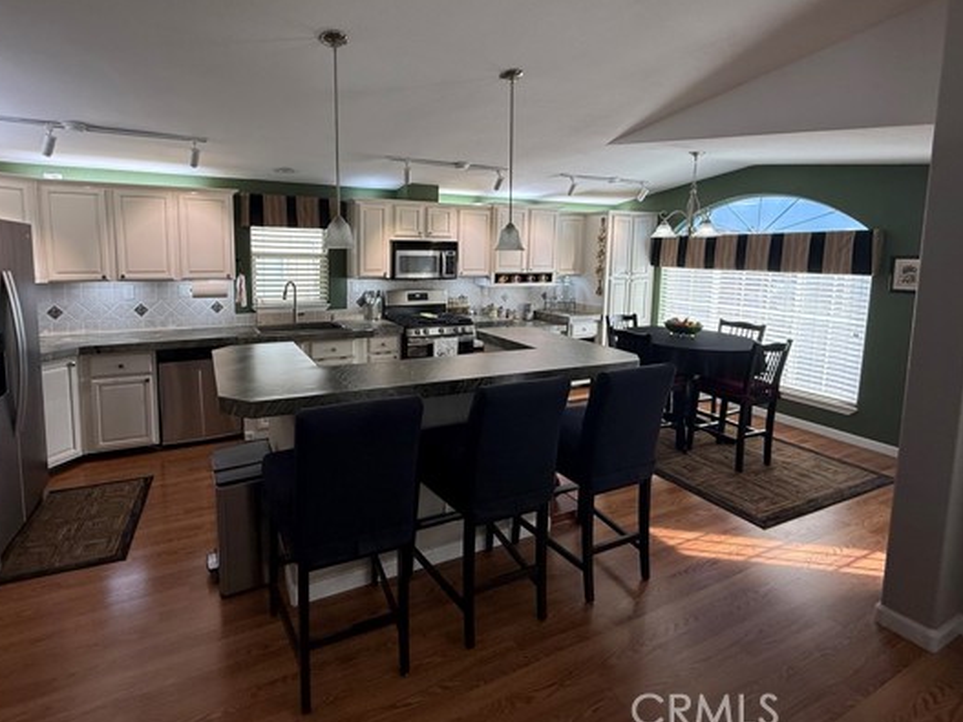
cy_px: 298
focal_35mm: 17
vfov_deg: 74.1
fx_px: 473
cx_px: 411
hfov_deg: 90.4
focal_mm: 2.22
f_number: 2.2
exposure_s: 1/120
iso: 125
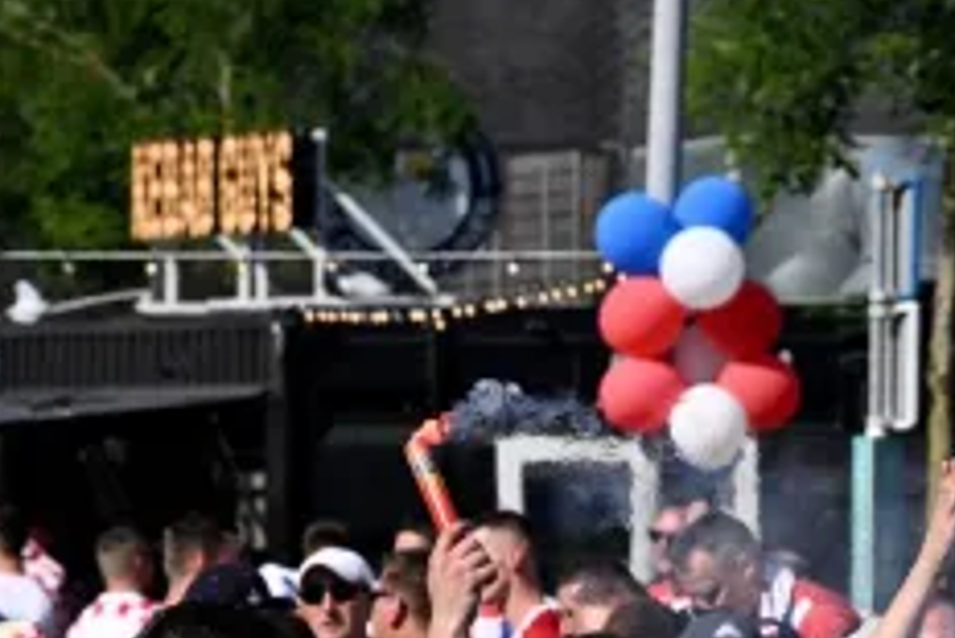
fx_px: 17412
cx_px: 630
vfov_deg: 2.1
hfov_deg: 3.1
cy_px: 829
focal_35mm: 656
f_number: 8
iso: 500
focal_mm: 200
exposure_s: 1/2000
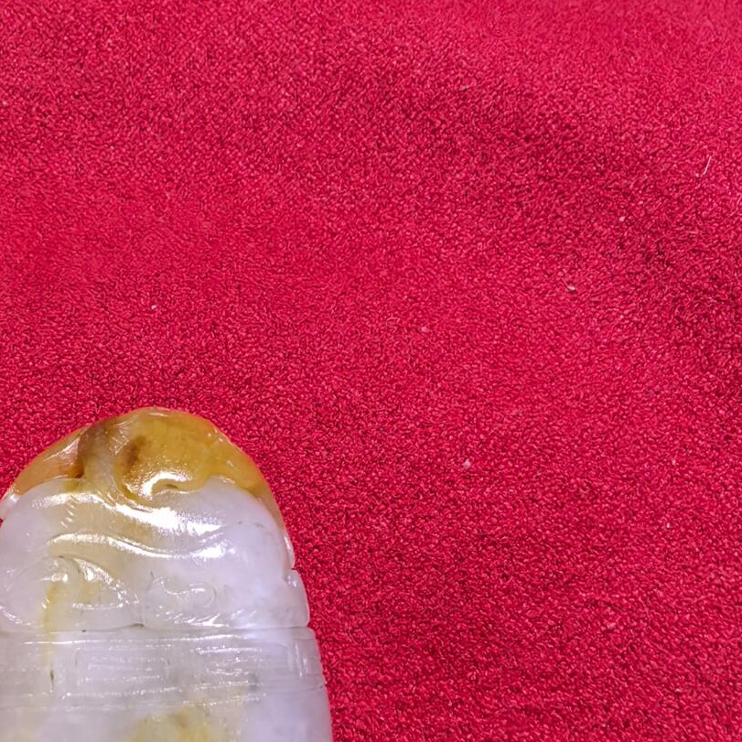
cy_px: 747
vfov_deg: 29.9
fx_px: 1285
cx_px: 163
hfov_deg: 31.5
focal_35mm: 53
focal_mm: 1.95
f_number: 2.2
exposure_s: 1/50
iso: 160
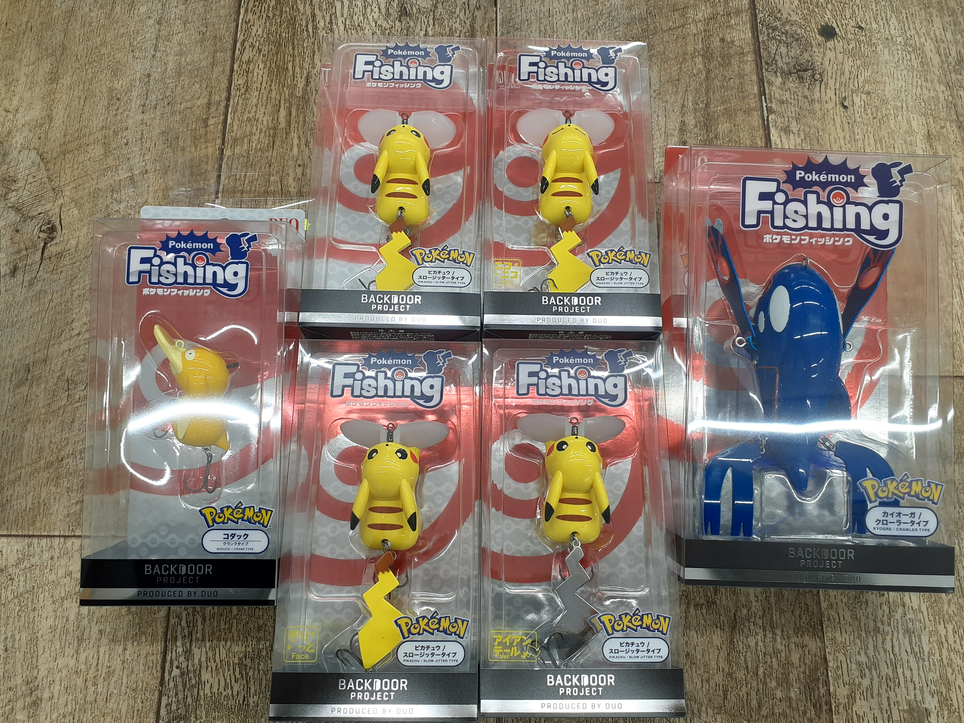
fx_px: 752
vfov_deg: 51.4
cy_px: 362
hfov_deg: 65.3
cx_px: 482
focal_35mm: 27
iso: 50
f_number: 1.9
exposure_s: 1/50
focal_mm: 3.6
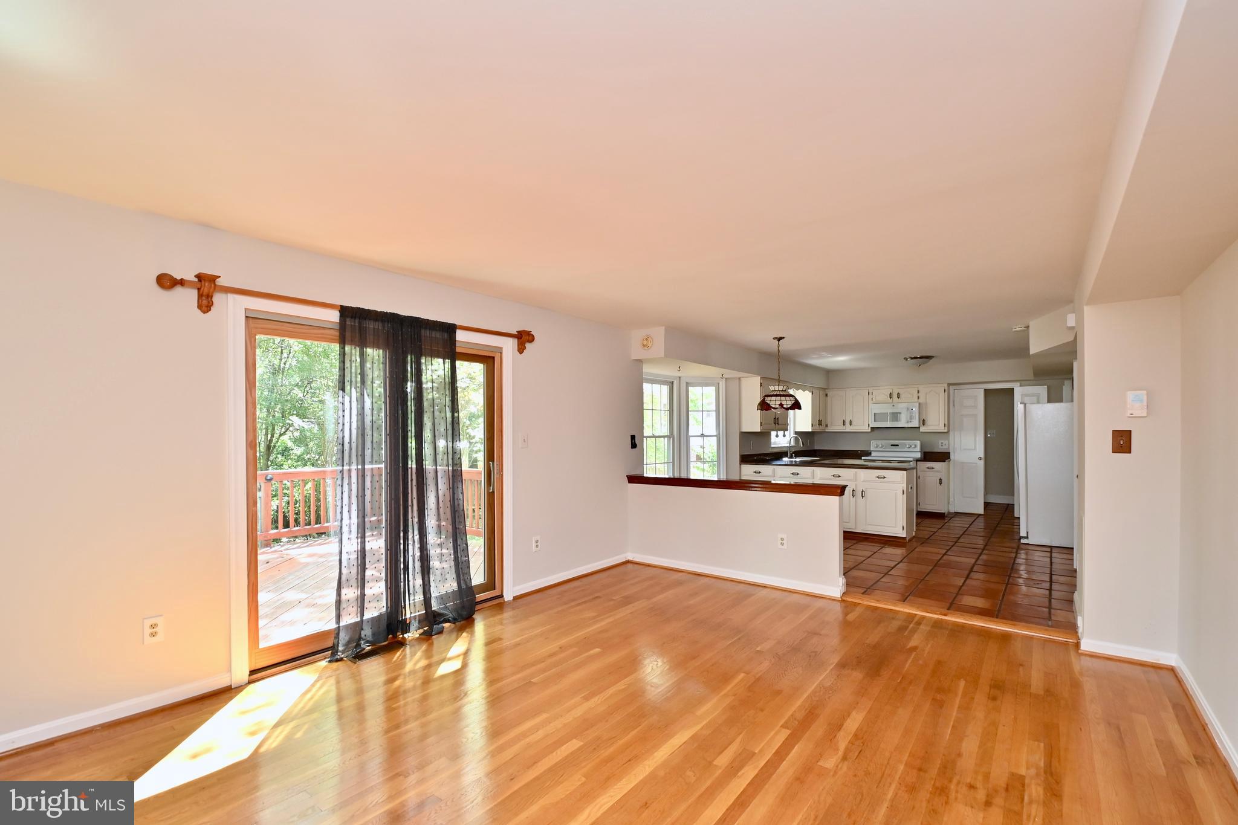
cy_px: 412
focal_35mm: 15
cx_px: 619
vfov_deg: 77.3
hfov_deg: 100.4
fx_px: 516
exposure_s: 1/13
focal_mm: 10
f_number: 7.1
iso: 200
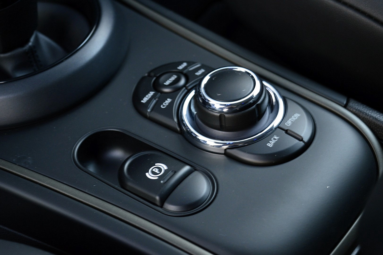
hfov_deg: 28.1
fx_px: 766
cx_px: 192
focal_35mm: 72
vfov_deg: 18.9
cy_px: 128
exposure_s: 1/13
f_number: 5.3
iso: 800
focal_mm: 48
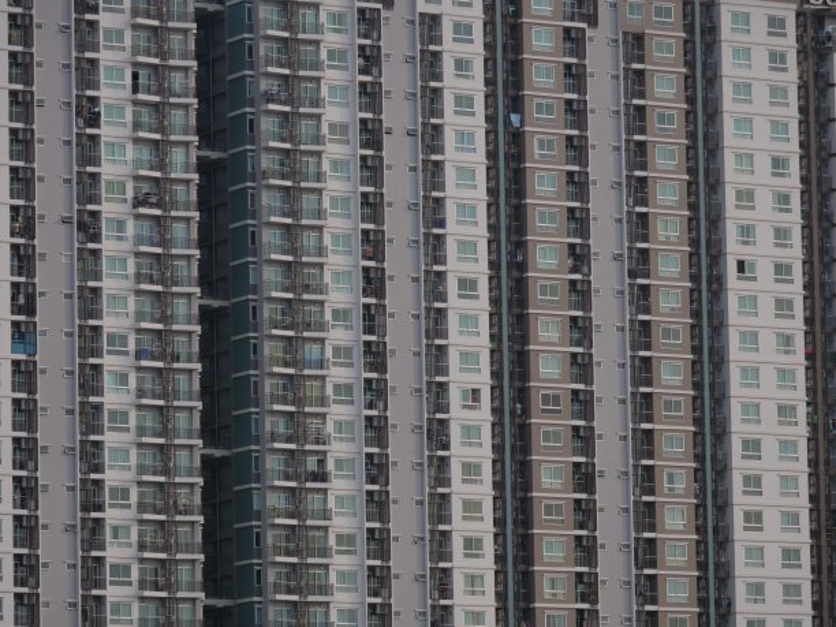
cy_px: 314
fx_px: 5168
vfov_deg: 6.9
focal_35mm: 214
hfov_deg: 9.2
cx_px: 418
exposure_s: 1/640
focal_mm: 107
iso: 200
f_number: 5.3
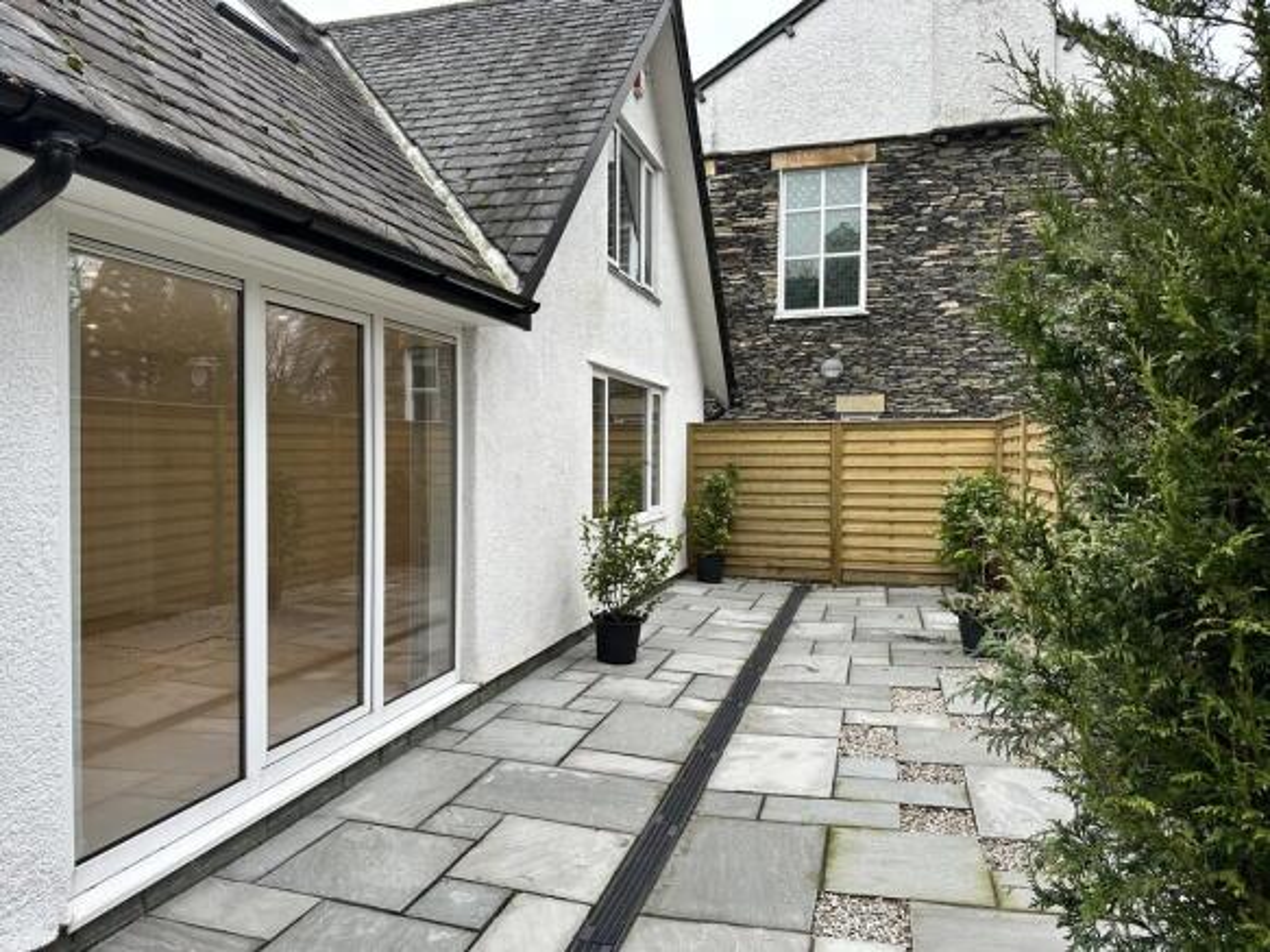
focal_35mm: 24
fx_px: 880
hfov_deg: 71.6
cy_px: 476
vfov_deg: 56.8
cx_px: 635
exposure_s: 1/147
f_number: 1.78
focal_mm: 6.86
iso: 64
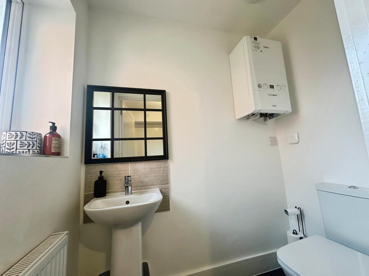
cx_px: 184
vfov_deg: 85.7
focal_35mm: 14
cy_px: 138
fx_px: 149
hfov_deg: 102.1
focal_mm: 2.22
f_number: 2.2
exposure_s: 1/99
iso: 125
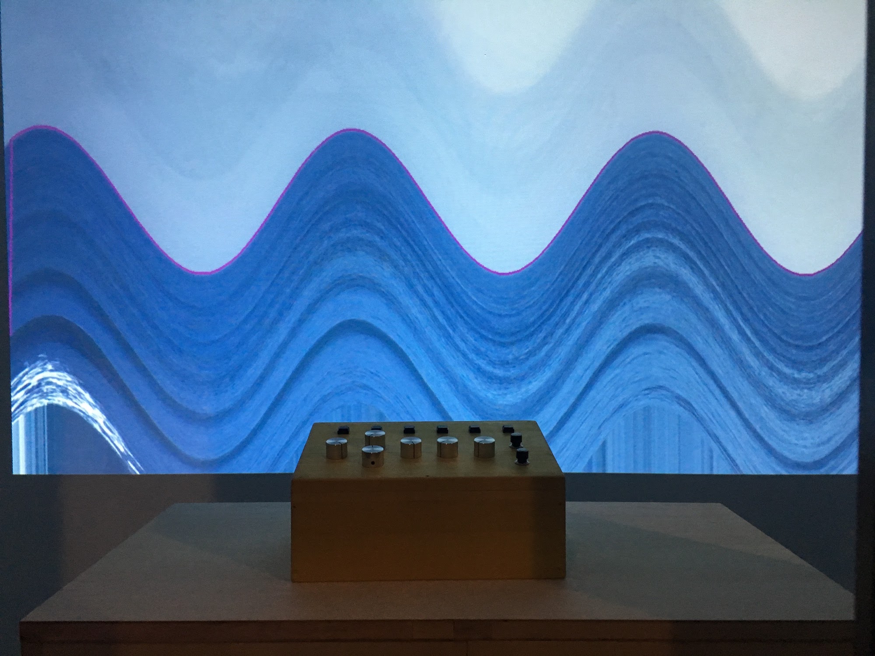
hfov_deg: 61.7
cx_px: 438
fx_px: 733
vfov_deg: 48.2
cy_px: 328
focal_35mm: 29
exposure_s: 1/30
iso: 125
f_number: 2.2
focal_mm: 4.15
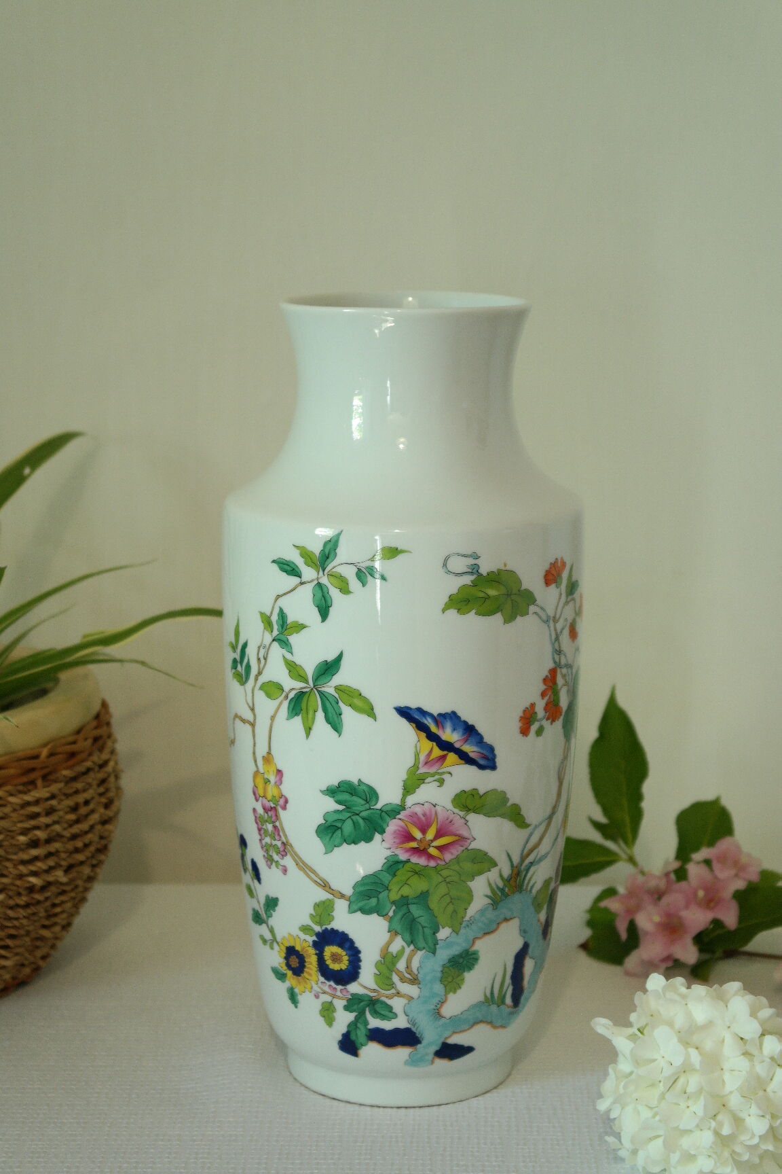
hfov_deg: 17.7
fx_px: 2509
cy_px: 587
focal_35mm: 77
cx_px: 391
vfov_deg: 26.3
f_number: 5.6
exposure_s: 1/25
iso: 400
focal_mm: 50
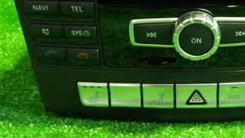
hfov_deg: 32.1
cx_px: 192
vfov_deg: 18.7
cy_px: 34
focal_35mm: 64
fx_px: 416
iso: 640
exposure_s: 1/30
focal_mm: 5.4
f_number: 2.3
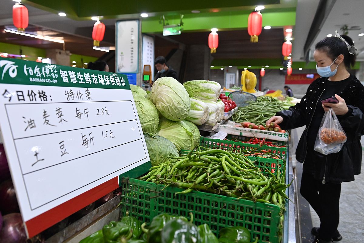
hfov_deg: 65.5
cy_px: 122
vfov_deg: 46.4
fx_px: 283
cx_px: 182
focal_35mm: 28
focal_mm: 28
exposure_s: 1/250
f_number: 4
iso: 3200
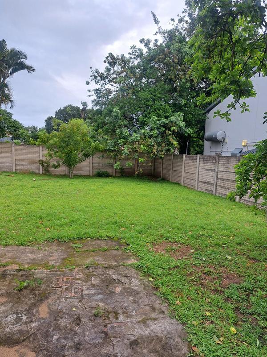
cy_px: 178
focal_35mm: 24
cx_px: 134
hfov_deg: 56.8
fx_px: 247
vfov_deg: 71.6
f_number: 1.8
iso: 50
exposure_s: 1/307
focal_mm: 5.23
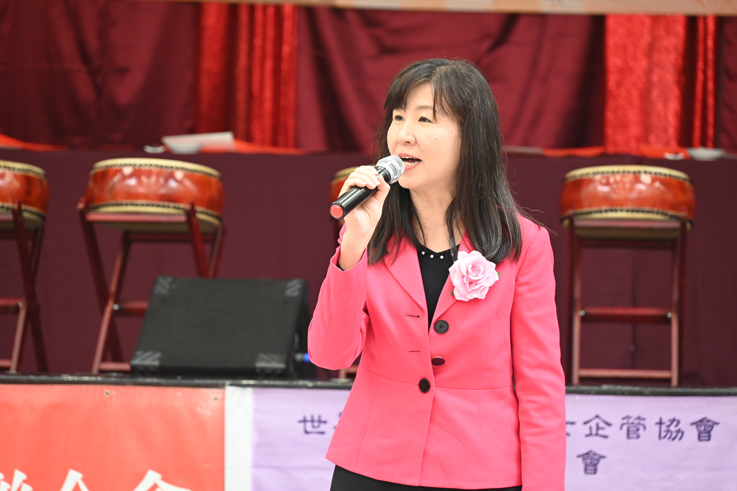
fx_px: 4093
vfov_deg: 6.9
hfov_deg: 10.3
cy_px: 246
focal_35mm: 200
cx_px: 368
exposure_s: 1/125
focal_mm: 200
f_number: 6.3
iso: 3600
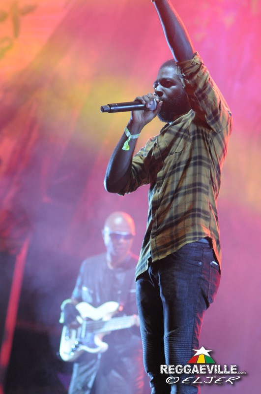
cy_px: 197
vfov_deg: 16.1
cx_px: 130
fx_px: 1391
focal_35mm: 128
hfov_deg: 10.7
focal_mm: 85
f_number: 2.8
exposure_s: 1/200
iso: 2000
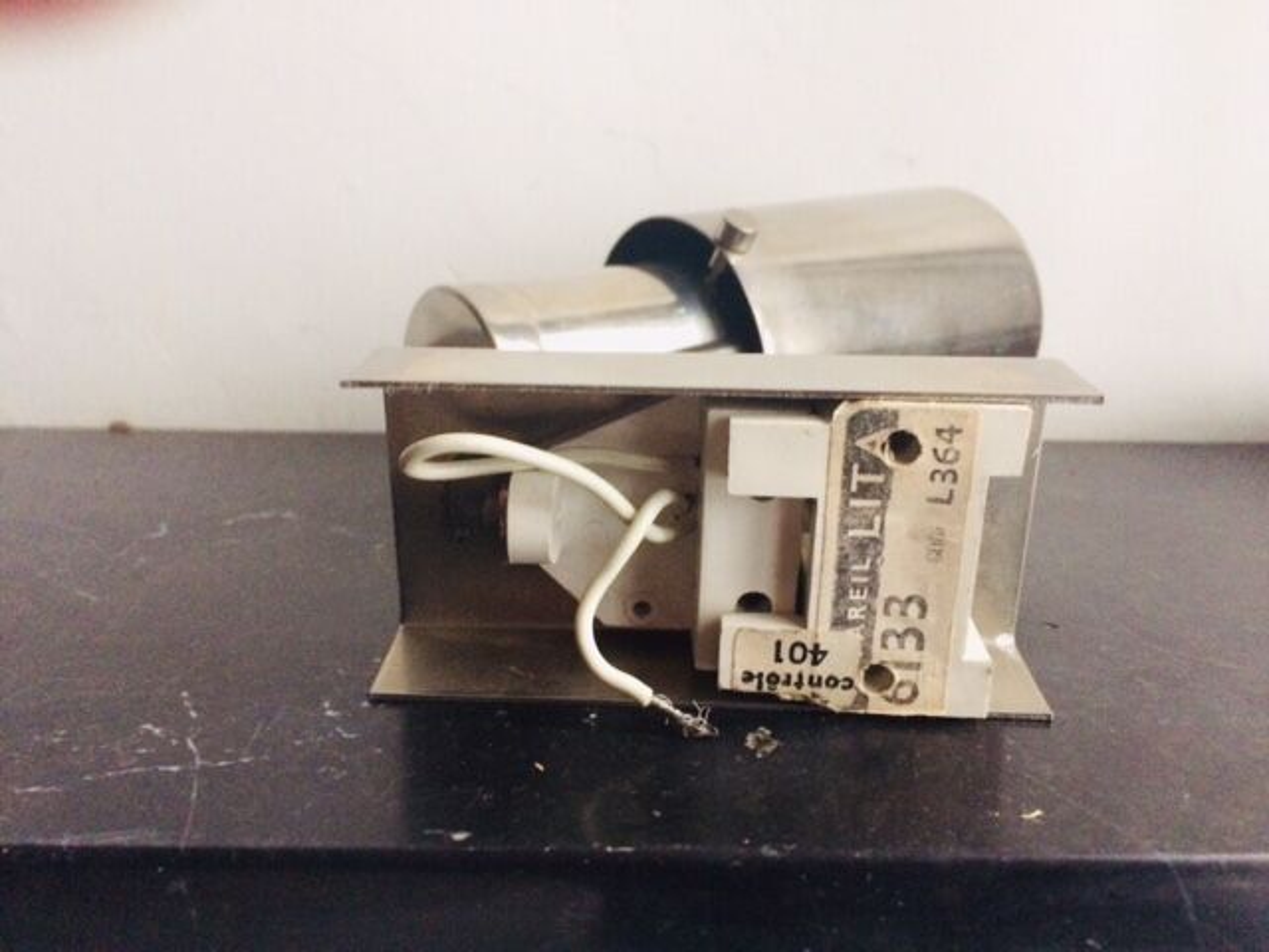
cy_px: 476
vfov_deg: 48.2
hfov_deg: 61.7
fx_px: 1063
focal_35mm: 29
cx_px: 634
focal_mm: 4.15
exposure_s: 1/17
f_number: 2.2
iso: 320
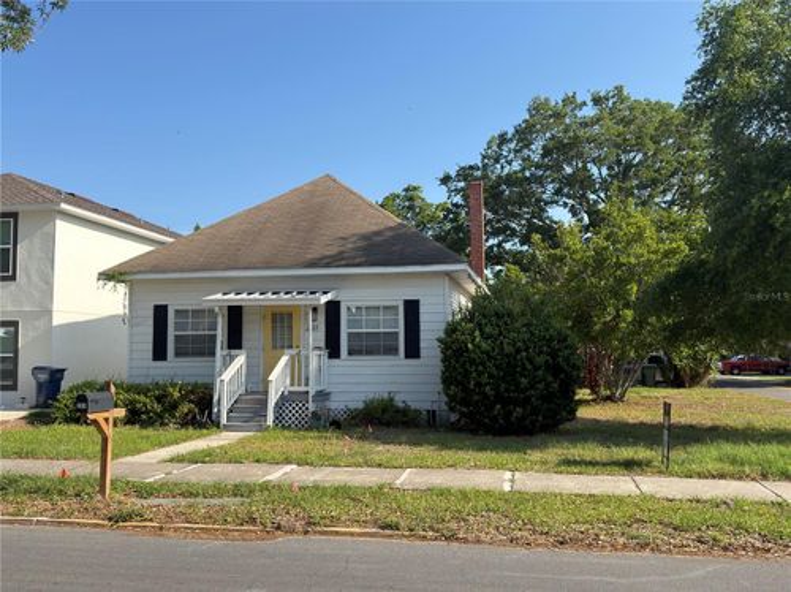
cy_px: 296
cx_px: 396
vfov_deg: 41.7
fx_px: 776
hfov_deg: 54.0
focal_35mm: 34
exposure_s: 1/3497
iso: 80
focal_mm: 6.76
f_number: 1.78
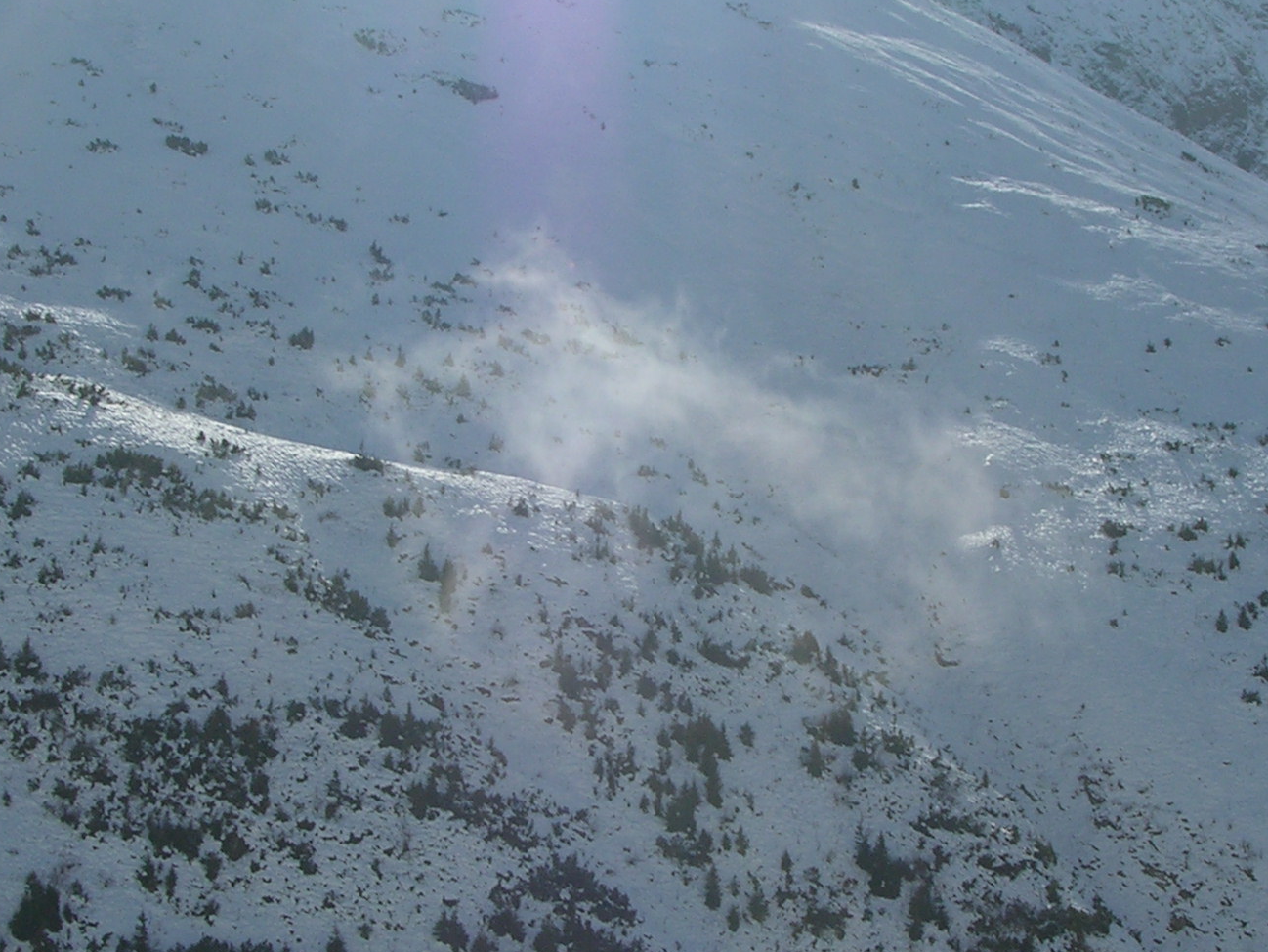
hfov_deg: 22.2
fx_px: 3224
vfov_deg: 16.8
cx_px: 644
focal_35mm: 88
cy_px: 504
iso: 50
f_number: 8
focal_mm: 8.9
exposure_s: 1/350
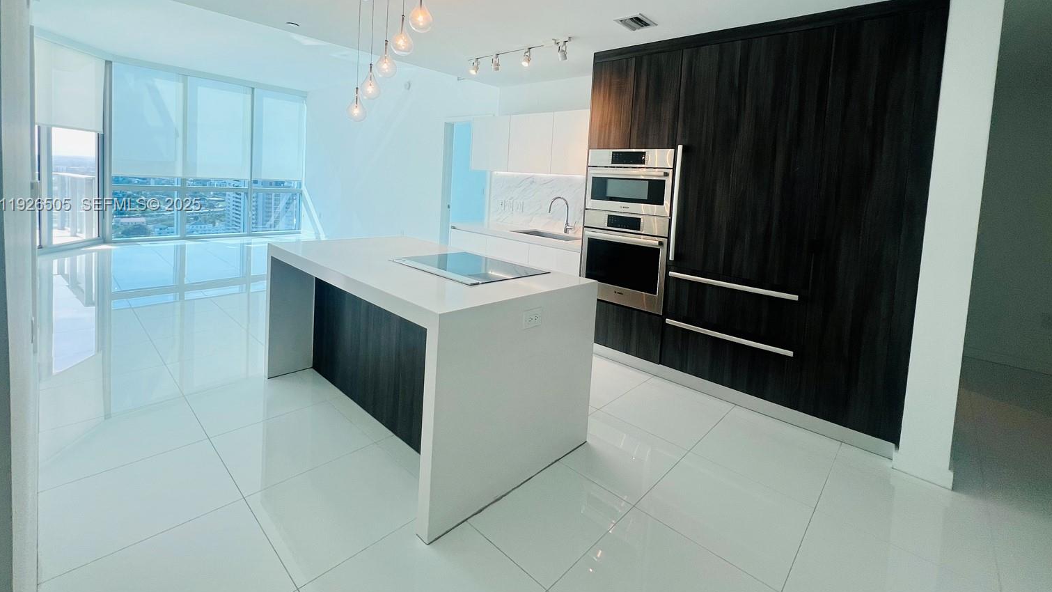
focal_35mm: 15
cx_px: 541
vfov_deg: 68.9
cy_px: 205
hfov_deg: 103.0
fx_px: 418
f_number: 1.8
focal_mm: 1.57
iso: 32
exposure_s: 1/123
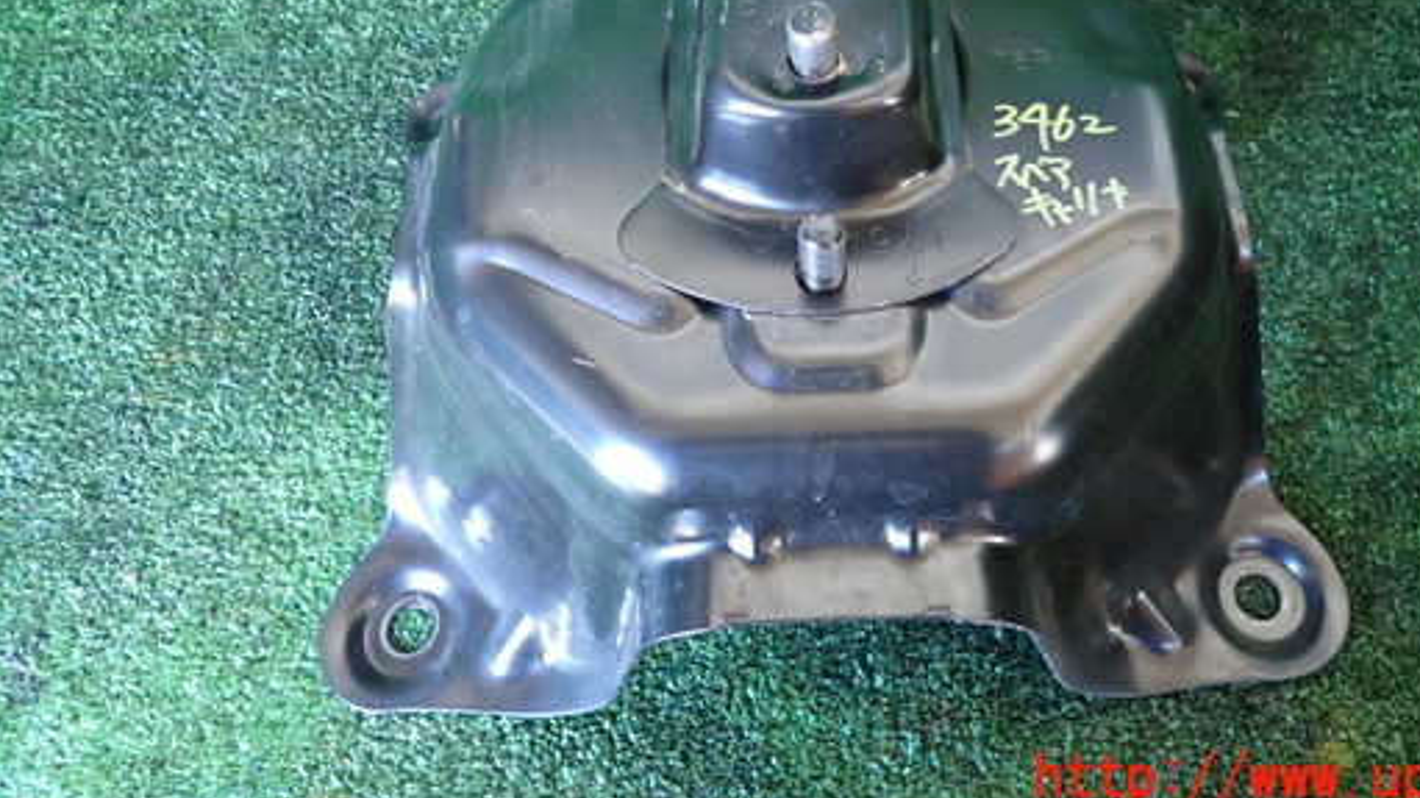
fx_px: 1204
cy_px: 189
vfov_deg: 35.7
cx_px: 828
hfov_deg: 60.7
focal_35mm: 32
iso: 500
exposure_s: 1/30
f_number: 2
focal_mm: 4.5
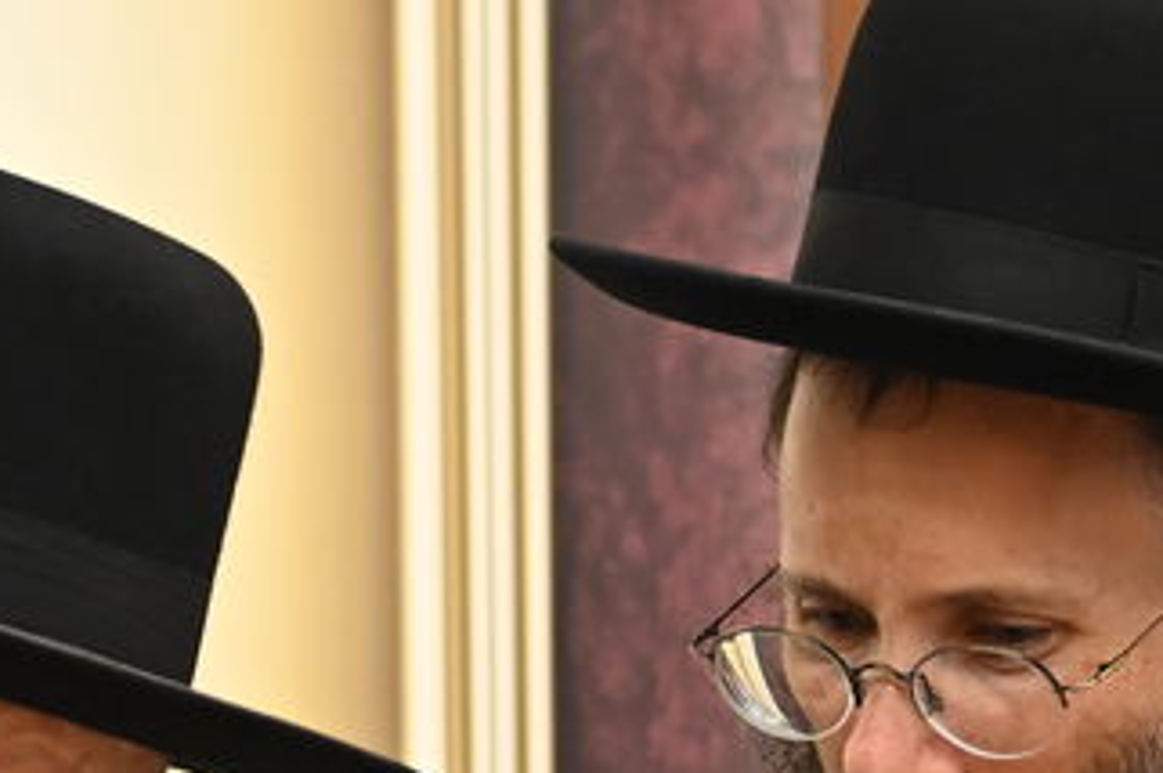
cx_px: 516
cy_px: 1163
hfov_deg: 7.3
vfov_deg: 4.8
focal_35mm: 283
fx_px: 9133
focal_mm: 65
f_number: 3.5
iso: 1600
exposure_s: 1/125
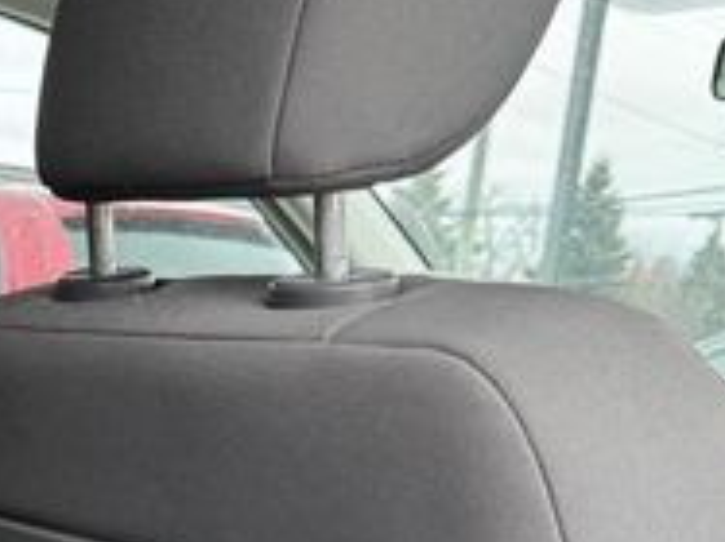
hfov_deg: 22.0
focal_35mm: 82
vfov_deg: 17.1
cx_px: -155
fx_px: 1716
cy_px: 654
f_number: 1.78
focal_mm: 6.76
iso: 100
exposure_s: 1/121
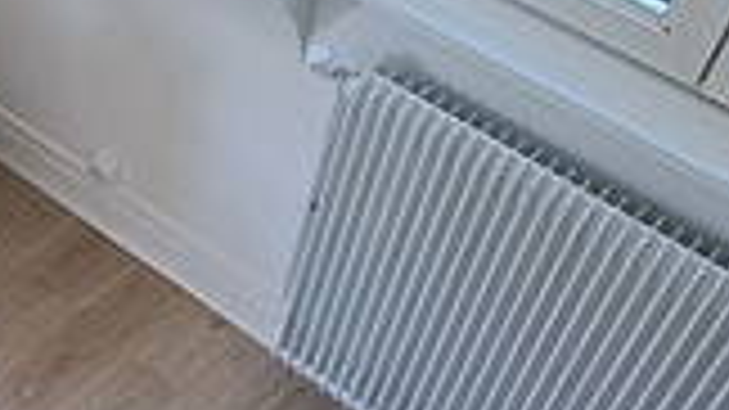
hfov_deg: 27.8
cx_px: -86
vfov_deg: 17.5
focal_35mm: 69
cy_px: 180
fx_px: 1333
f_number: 2.2
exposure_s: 1/50
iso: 50
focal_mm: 1.74
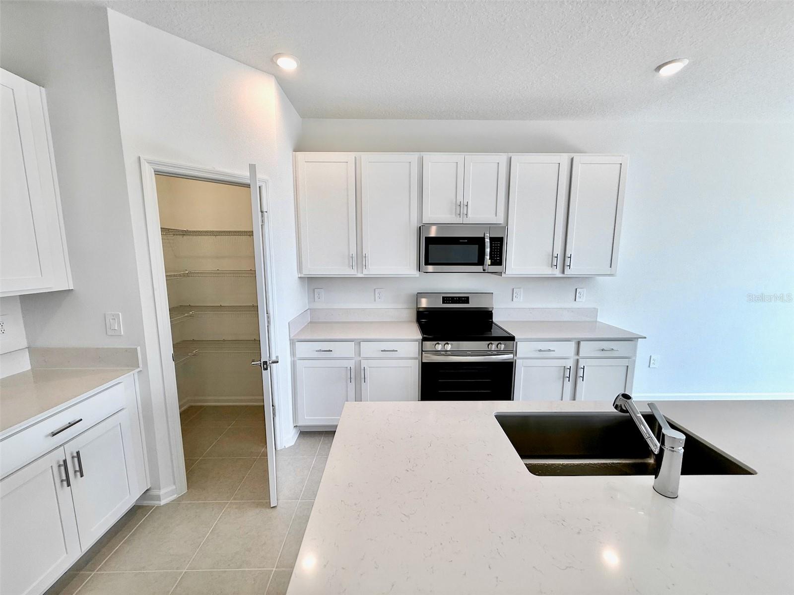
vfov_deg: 85.7
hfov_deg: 102.1
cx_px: 397
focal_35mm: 14
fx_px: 321
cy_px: 298
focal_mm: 2.22
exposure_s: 1/146
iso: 50
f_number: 2.2
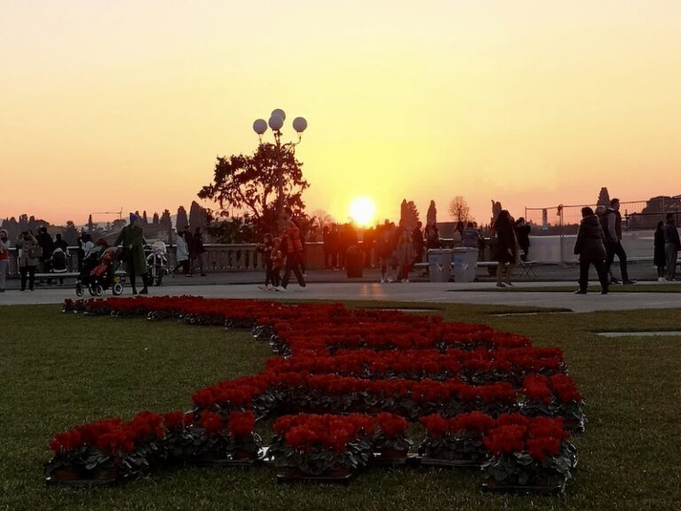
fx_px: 1161
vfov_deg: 24.8
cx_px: 340
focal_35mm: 59
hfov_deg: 32.7
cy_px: 256
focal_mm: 3.95
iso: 50
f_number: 1.8
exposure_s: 1/485
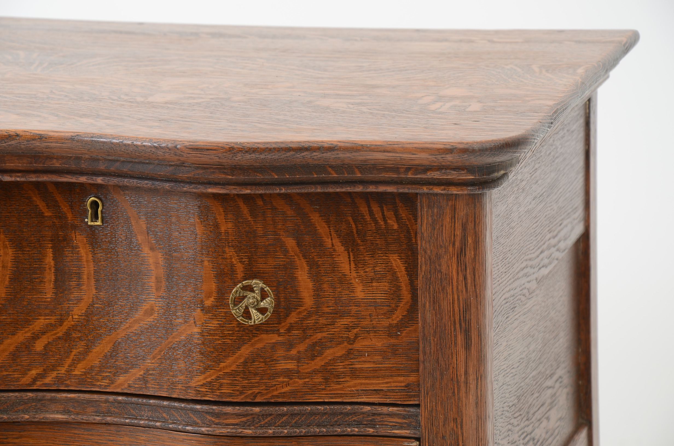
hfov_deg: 13.1
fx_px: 2943
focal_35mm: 158
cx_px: 337
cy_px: 223
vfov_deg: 8.7
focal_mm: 105
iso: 125
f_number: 9
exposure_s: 1/125
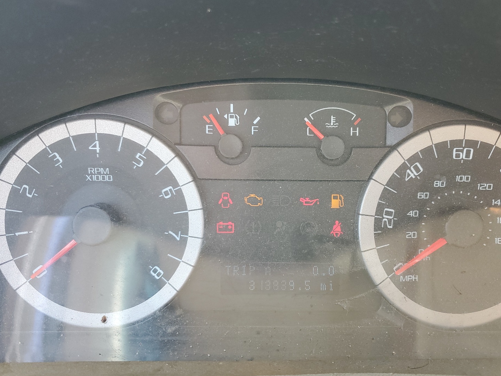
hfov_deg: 61.5
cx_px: 278
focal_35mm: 29
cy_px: 202
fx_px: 420
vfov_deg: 48.2
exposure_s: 1/120
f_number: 1.5
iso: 82
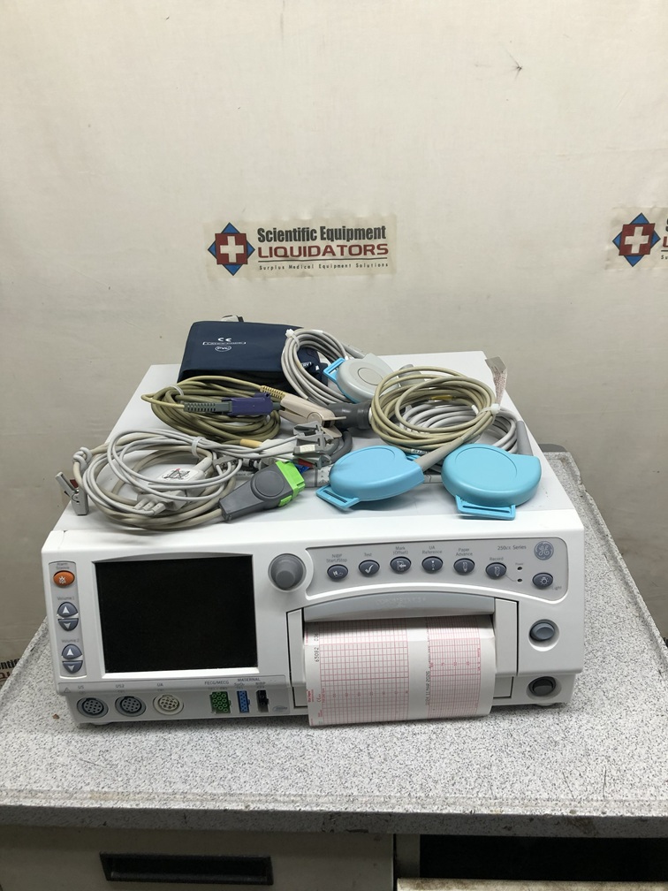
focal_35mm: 28
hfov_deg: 49.7
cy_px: 446
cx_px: 334
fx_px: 720
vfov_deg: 63.4
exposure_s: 1/40
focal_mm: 3.99
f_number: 1.8
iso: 20
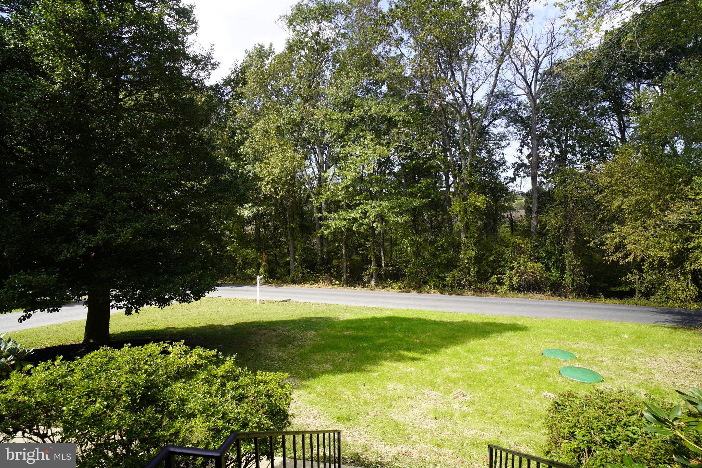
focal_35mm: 18
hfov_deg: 90.0
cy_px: 234
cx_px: 351
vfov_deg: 67.4
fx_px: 351
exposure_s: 1/90
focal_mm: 18
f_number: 5.6
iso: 100
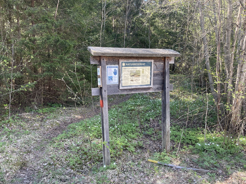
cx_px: 116
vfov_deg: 51.3
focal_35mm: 27
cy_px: 99
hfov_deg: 65.3
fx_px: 192
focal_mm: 5.1
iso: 40
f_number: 1.6
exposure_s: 1/121
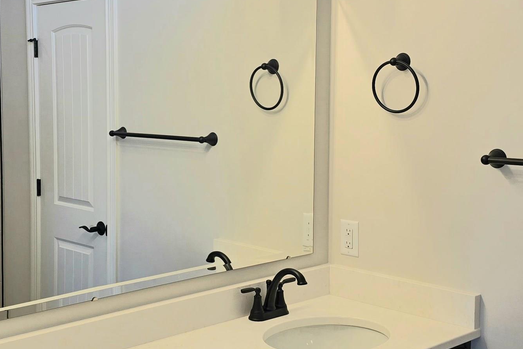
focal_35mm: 55
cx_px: 191
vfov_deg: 24.6
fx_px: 799
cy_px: 177
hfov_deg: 36.0
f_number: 1.7
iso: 25
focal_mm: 6.3
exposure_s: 1/120
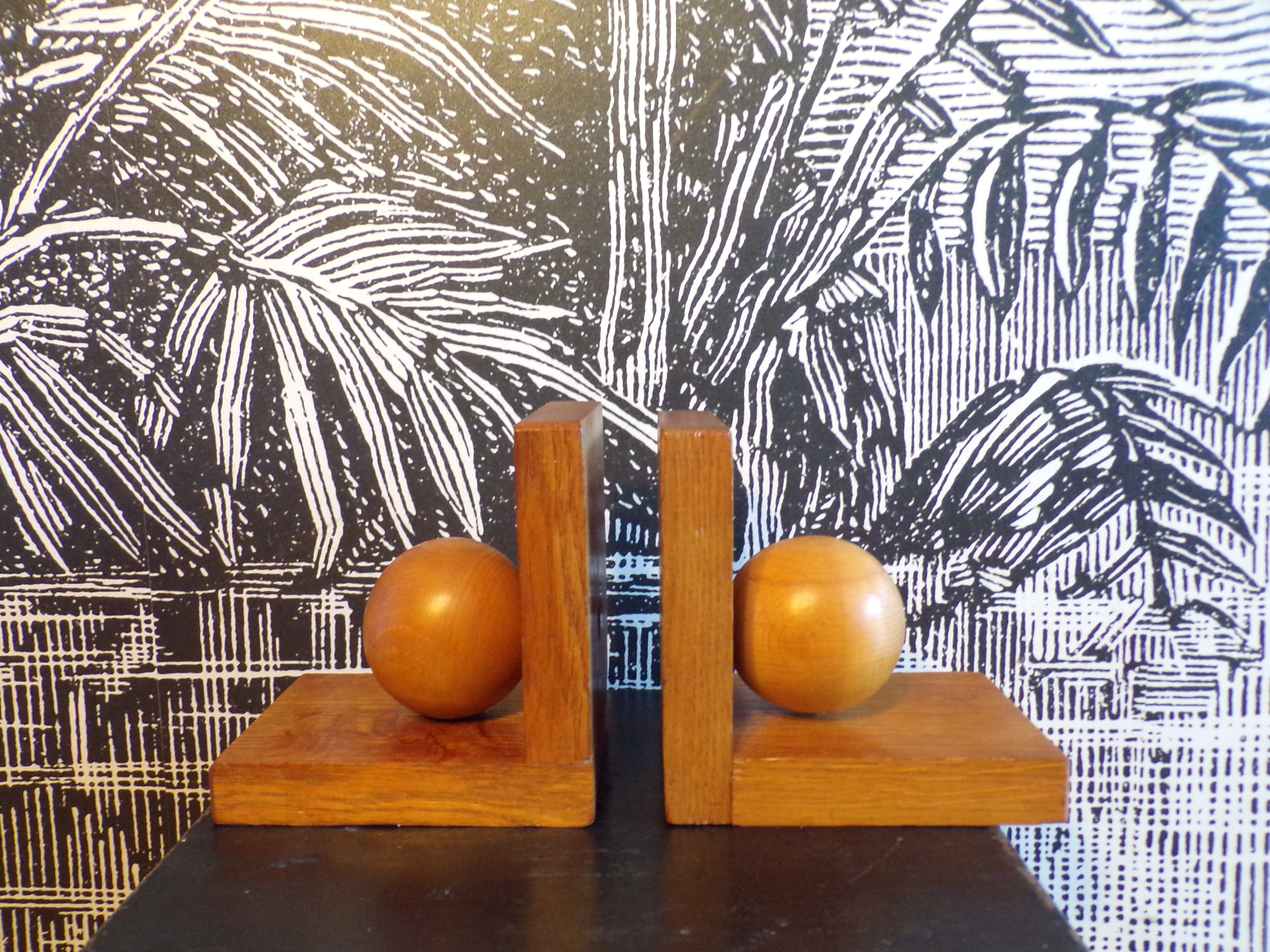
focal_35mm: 28
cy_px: 476
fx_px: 1027
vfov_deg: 49.7
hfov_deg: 63.4
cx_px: 635
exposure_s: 1/15
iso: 400
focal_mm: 5
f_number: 3.1
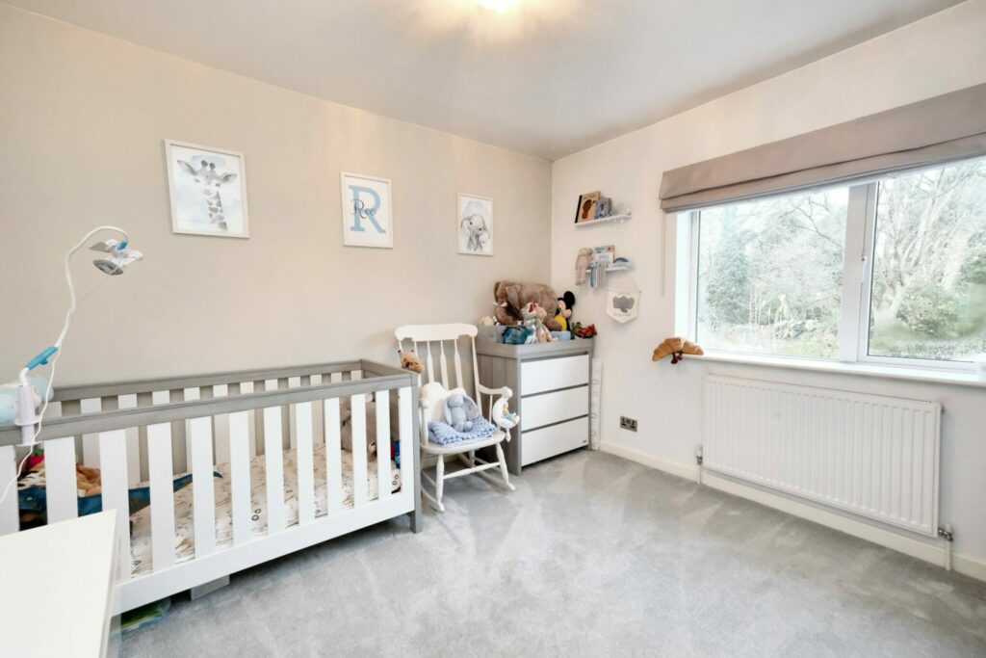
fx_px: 411
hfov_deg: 100.4
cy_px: 329
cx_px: 493
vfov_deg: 77.3
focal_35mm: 15
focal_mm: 10
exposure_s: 1/56
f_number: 5.6
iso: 4000
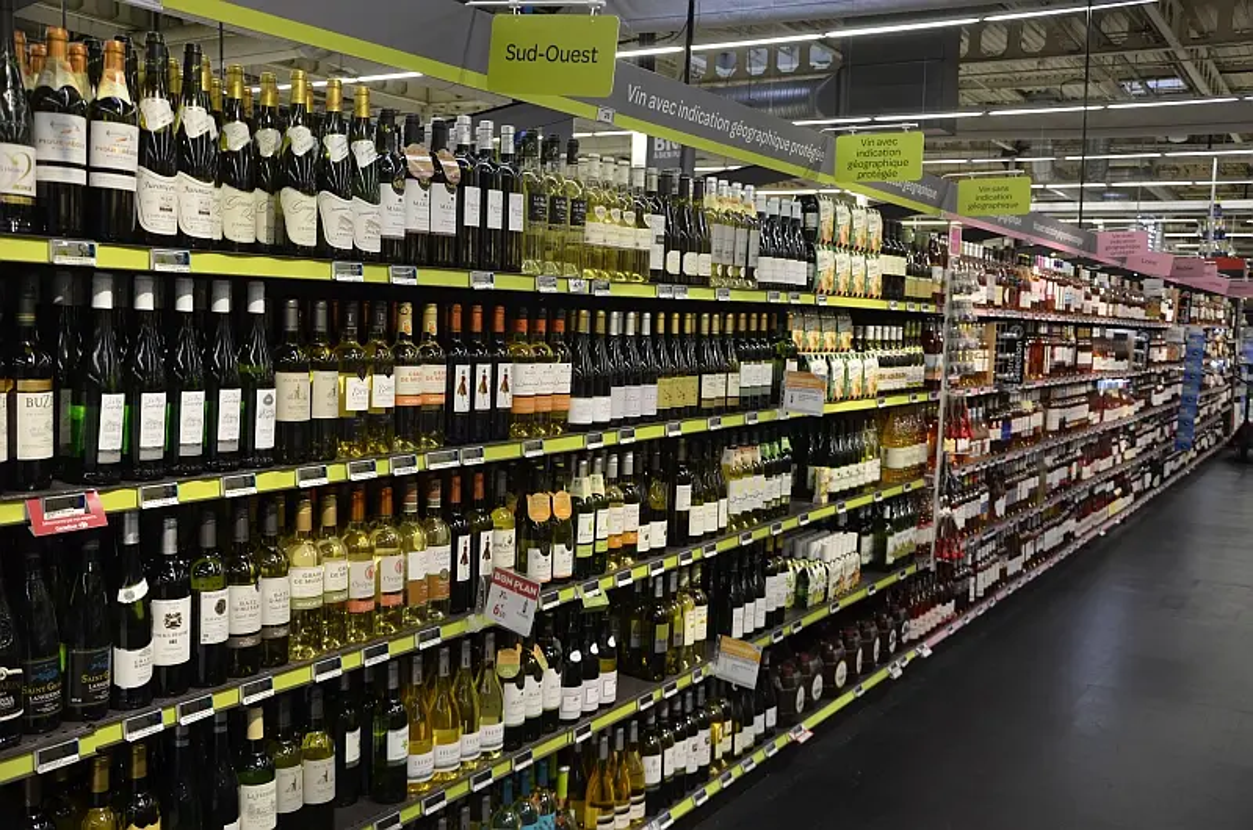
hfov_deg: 53.2
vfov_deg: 36.7
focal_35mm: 36
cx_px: 626
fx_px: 1250
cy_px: 415
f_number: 4.5
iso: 400
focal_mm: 24
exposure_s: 1/80
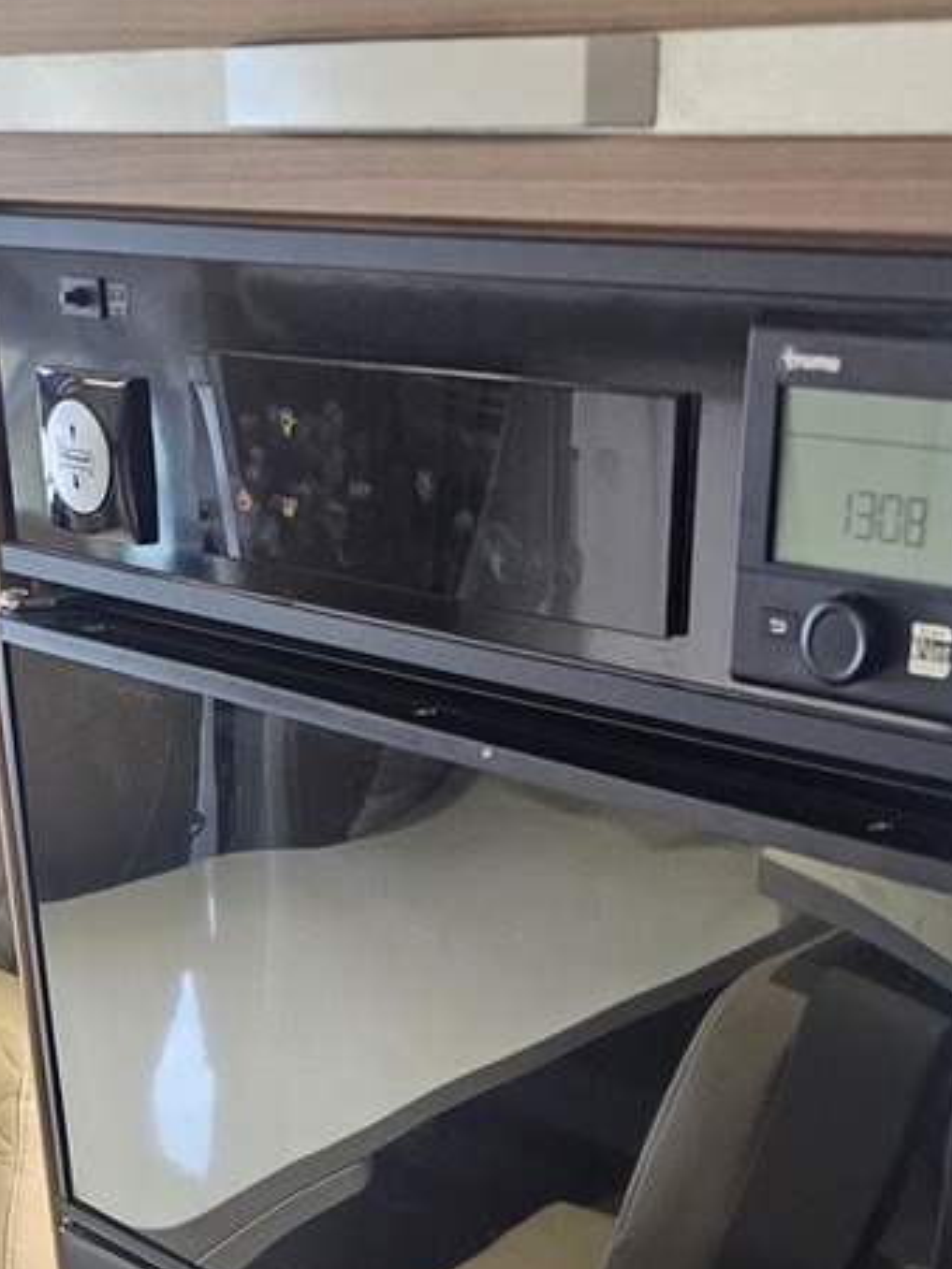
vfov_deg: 31.2
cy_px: 1381
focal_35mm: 55
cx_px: 491
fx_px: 2017
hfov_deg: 26.6
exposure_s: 1/40
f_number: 1.7
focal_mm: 6.3
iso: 640
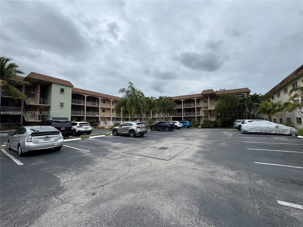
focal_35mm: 14
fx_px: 123
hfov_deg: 102.1
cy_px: 114
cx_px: 152
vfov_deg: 85.7
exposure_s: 1/1395
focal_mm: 2.22
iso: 40
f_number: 2.2
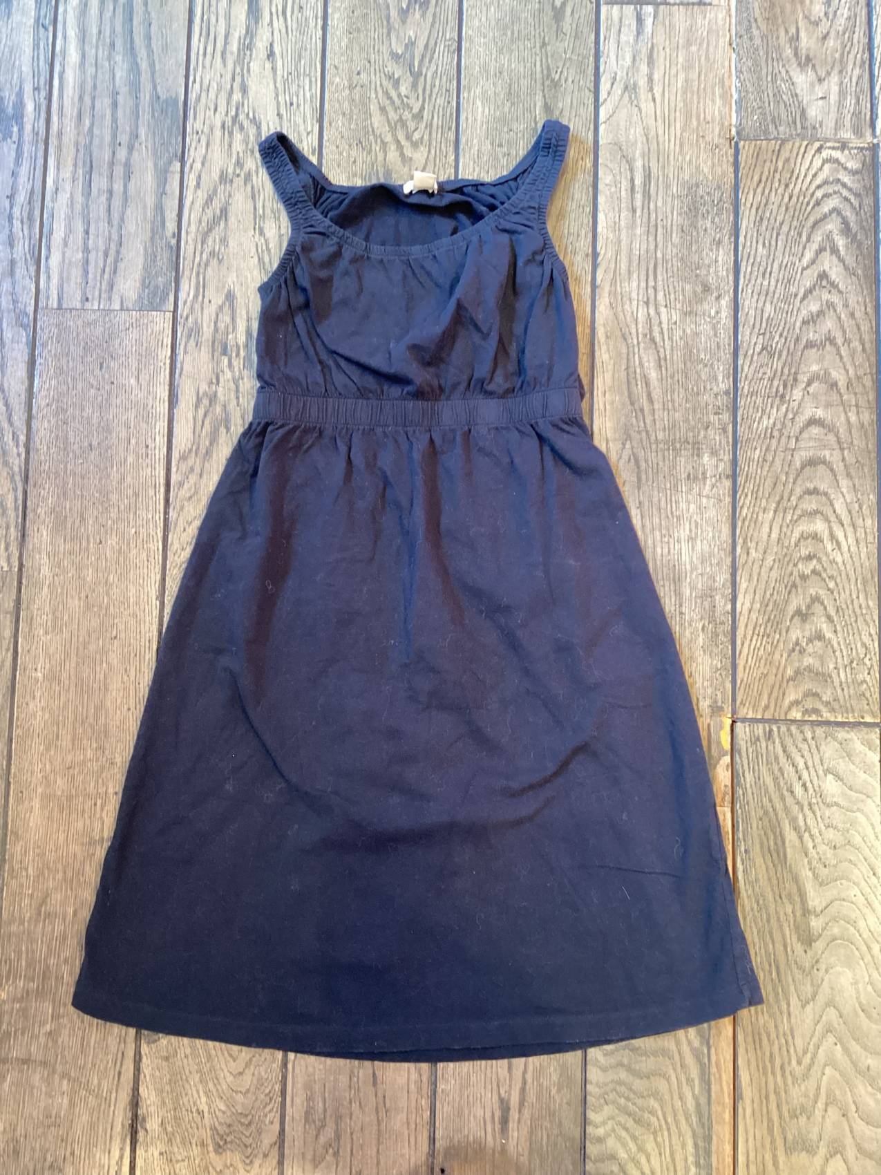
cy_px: 588
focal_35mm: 31
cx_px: 440
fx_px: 1052
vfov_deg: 58.4
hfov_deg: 45.4
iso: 320
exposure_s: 1/50
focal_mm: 3.3
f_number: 2.4
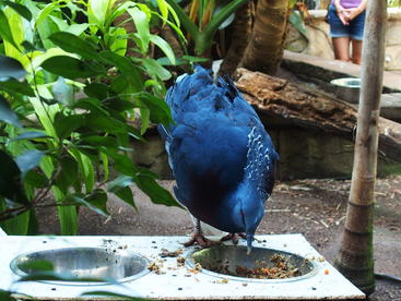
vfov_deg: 19.4
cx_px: 229
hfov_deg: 25.6
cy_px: 181
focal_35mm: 76
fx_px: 881
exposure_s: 1/60
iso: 200
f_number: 2.8
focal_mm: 13.2
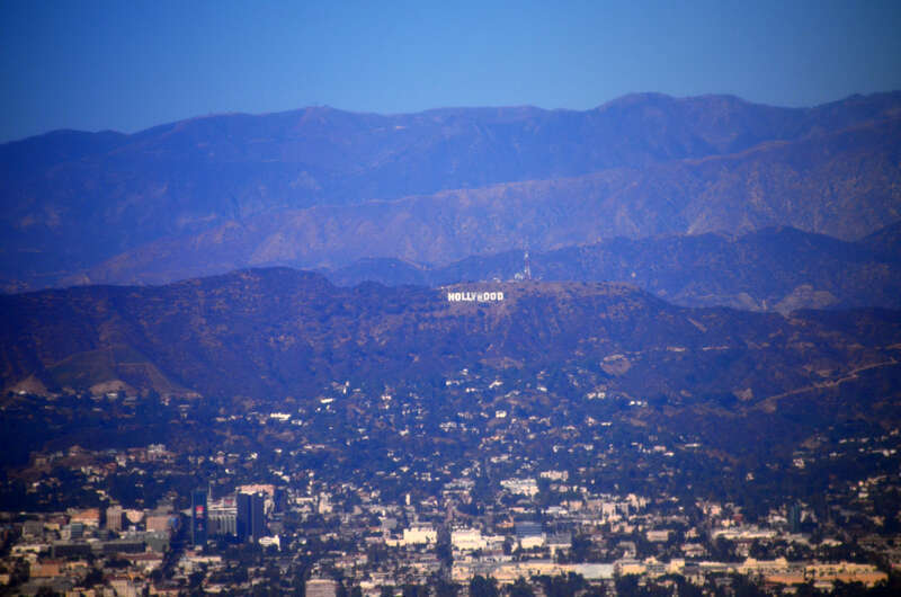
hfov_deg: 5.1
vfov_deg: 3.4
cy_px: 298
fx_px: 10116
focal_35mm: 405
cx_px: 450
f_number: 6.3
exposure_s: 1/500
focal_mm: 270
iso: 250
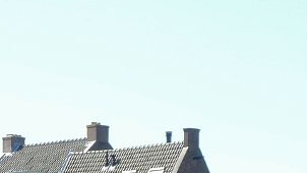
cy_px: 377
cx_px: -57
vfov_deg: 3.6
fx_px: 2703
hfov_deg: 6.5
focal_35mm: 332
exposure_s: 1/200
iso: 80
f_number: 4.3
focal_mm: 14.7
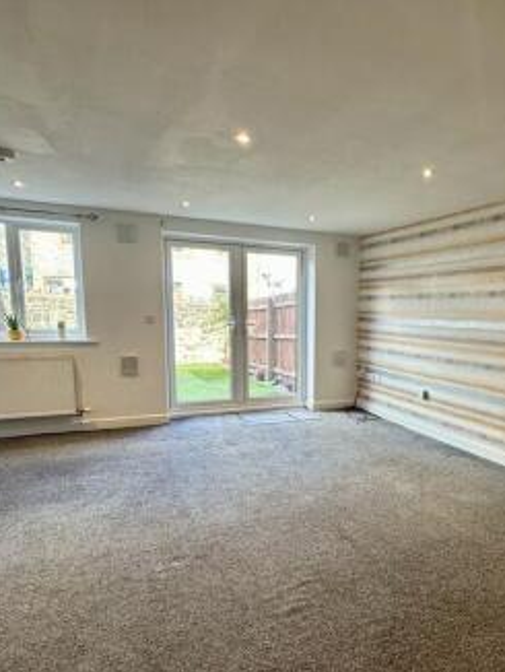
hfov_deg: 53.1
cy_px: 380
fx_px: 486
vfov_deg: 69.1
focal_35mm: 25
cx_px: 362
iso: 100
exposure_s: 1/100
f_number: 2.2
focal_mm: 2.22
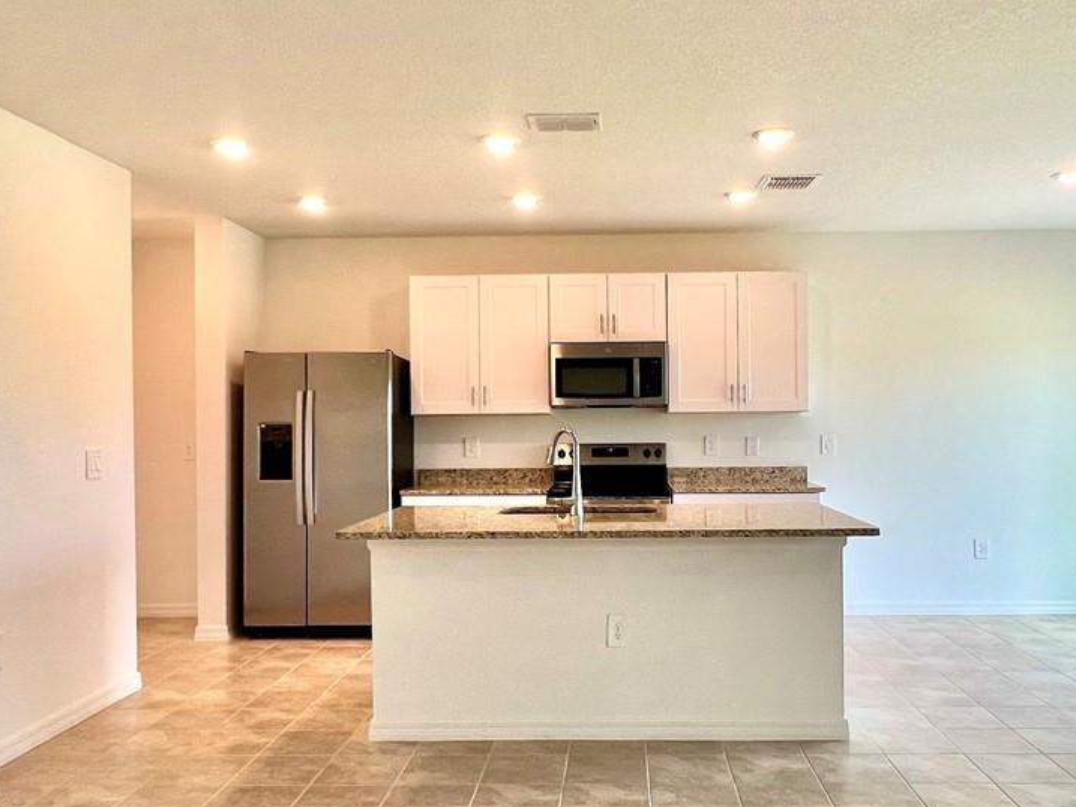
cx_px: 591
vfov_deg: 48.2
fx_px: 902
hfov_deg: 61.5
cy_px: 420
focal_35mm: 29
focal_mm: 1.57
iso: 64
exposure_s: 1/120
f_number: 1.8
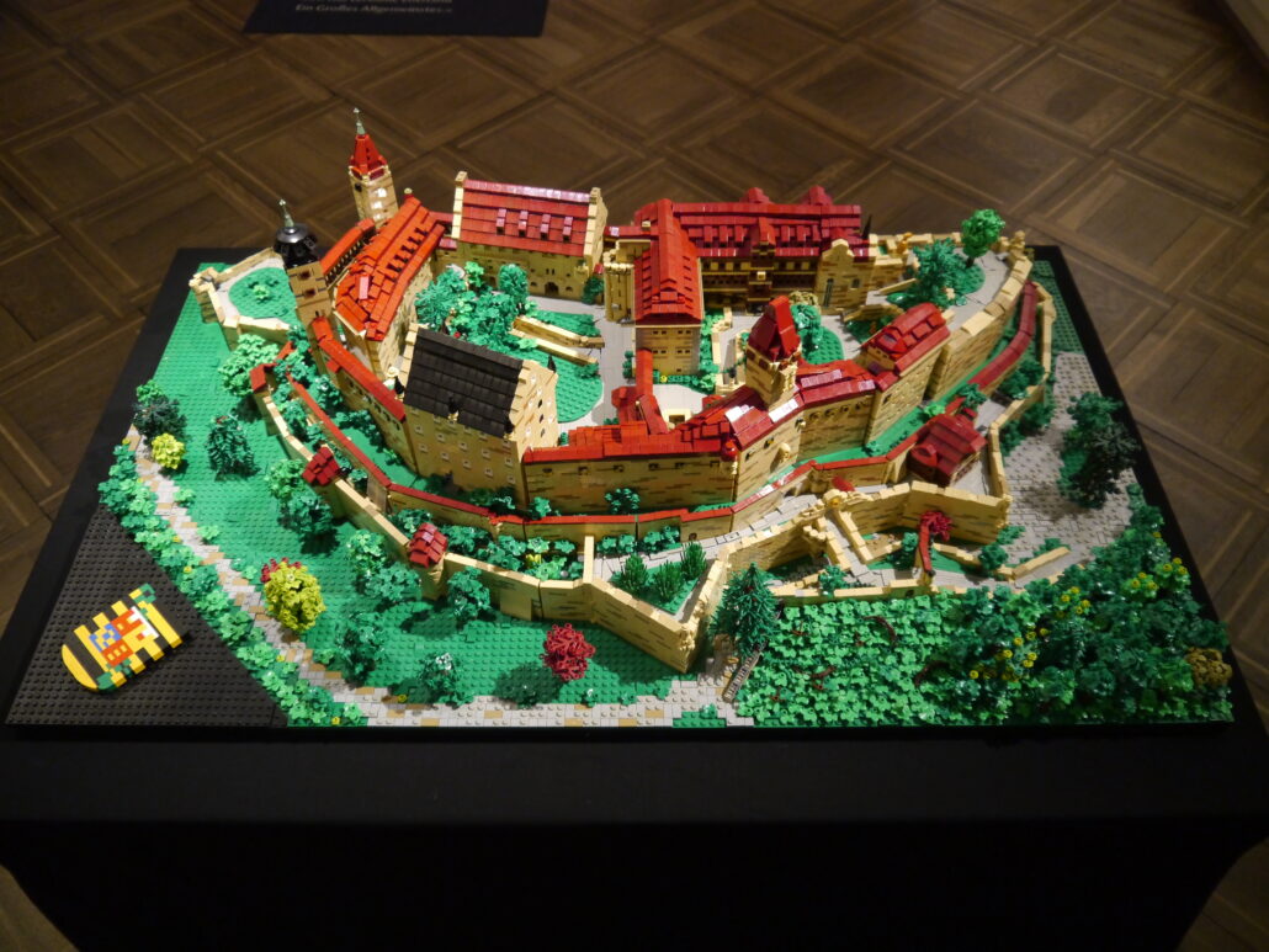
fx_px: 1027
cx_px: 634
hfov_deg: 63.4
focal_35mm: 28
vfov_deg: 49.8
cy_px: 476
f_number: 3.5
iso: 800
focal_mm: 14
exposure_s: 1/60
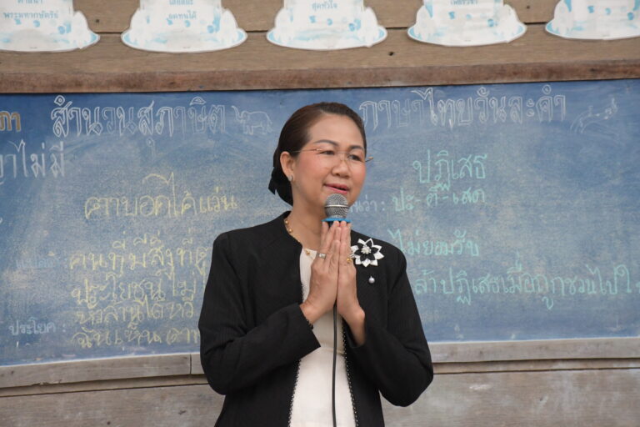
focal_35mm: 135
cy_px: 214
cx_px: 320
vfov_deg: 10.2
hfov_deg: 15.2
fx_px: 2400
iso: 6400
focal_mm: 90
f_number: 8
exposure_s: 1/2500
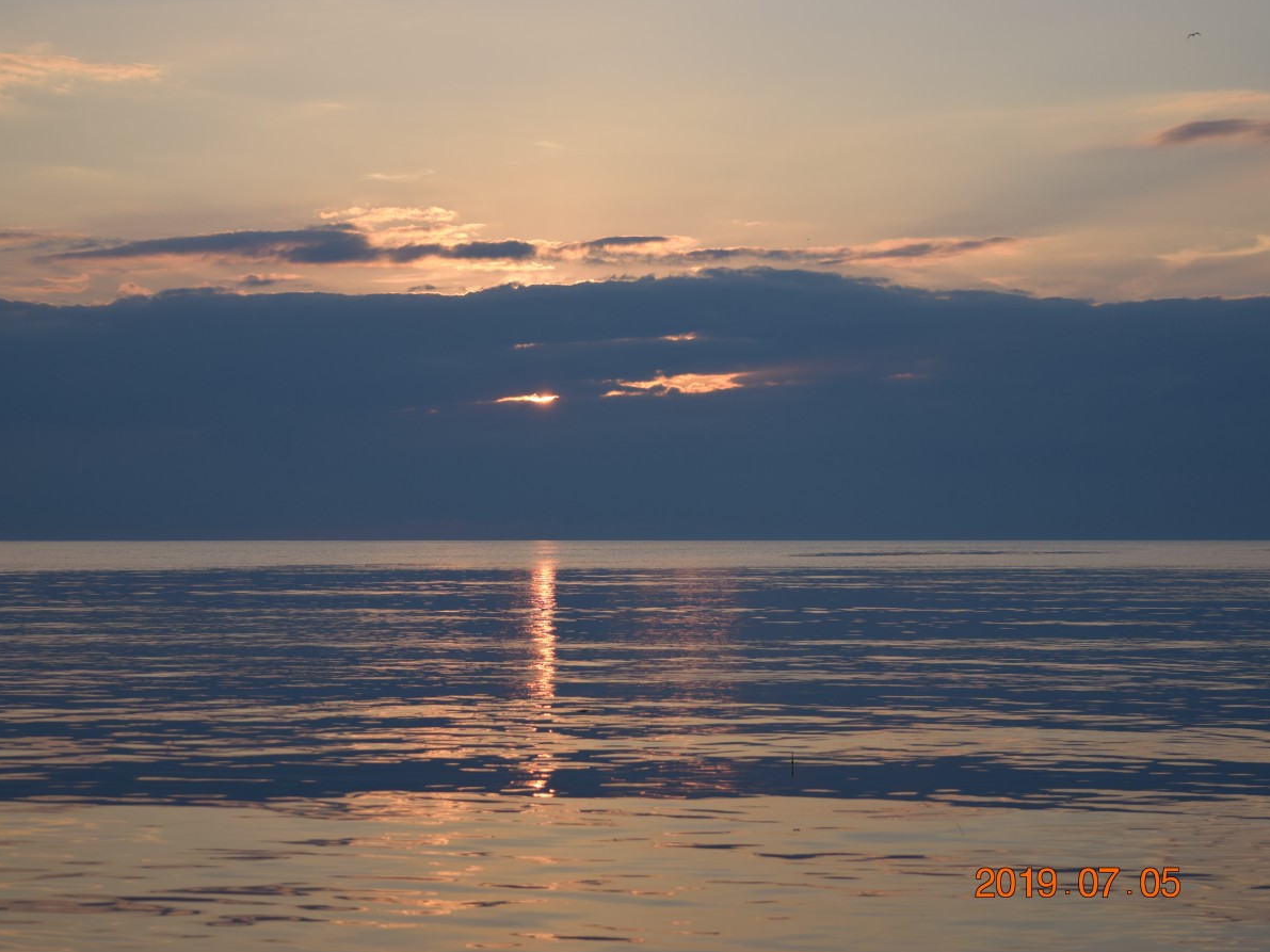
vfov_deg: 17.4
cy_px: 475
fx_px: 3118
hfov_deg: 23.0
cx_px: 597
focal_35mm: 85
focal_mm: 52
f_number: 5.6
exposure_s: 1/640
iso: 200
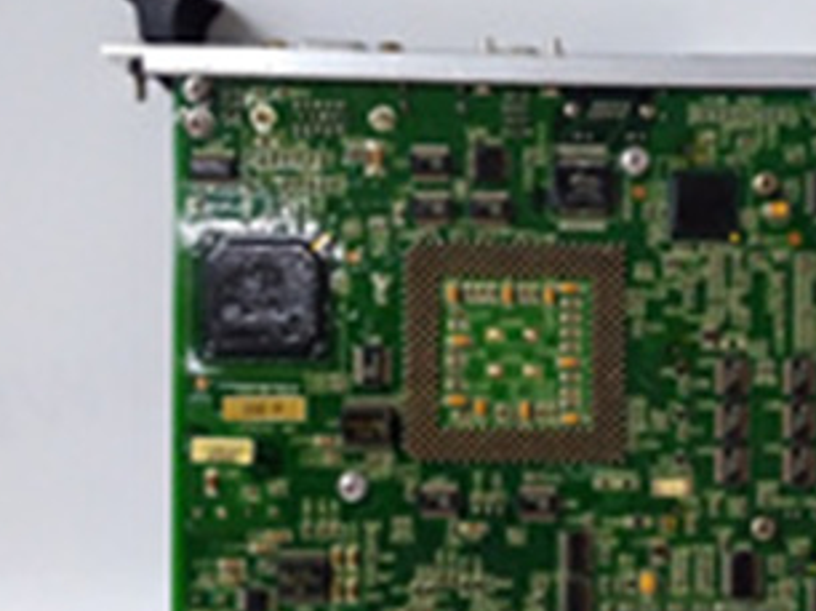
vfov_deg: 27.4
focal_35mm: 53
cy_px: 398
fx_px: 1248
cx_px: 715
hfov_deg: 34.4
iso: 655
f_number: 2
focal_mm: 3.79
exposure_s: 1/33
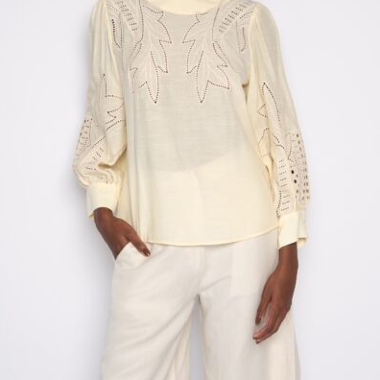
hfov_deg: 29.6
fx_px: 720
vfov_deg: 29.1
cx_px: 190
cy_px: 100
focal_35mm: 58
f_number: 5.6
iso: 200
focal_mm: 45
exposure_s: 1/160
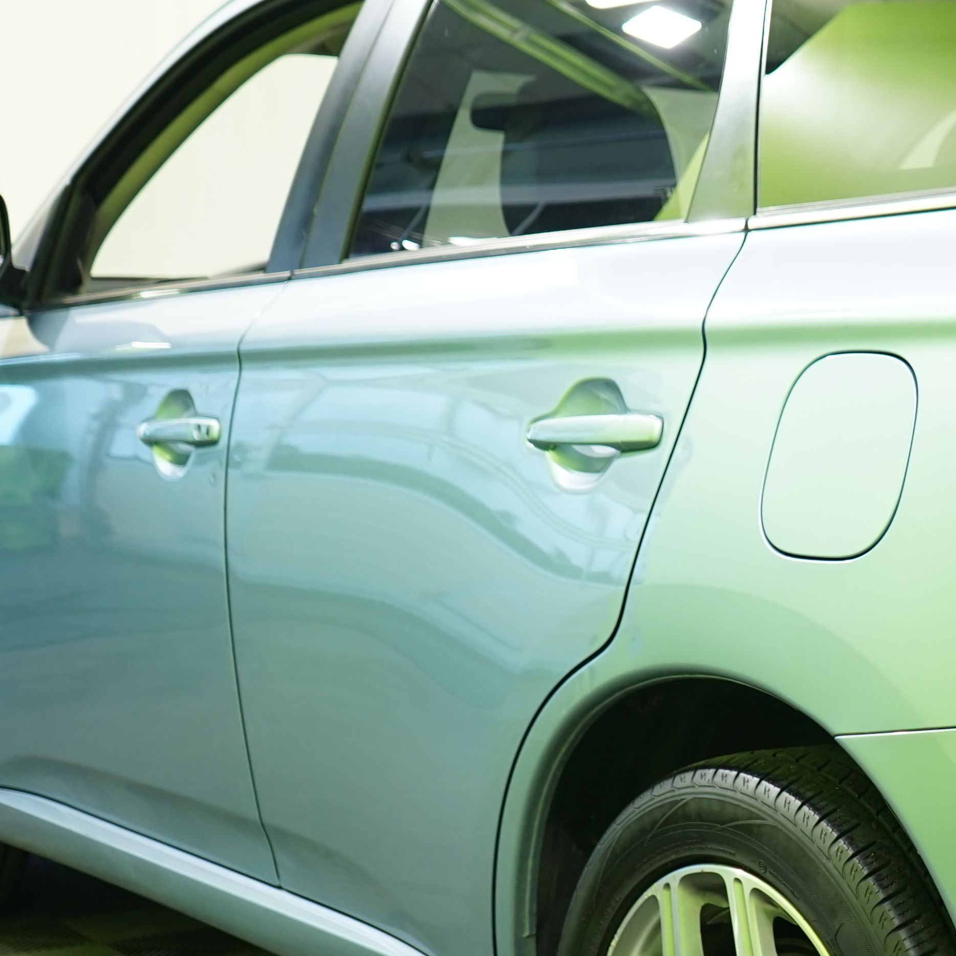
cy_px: 606
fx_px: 2468
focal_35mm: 79
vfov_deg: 21.9
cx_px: 1067
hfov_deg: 20.8
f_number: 3.5
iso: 400
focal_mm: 29
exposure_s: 1/25
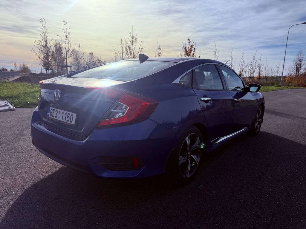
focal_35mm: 24
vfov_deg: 56.8
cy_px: 114
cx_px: 153
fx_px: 212
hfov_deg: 71.6
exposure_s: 1/11905
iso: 100
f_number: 1.78
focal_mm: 6.76
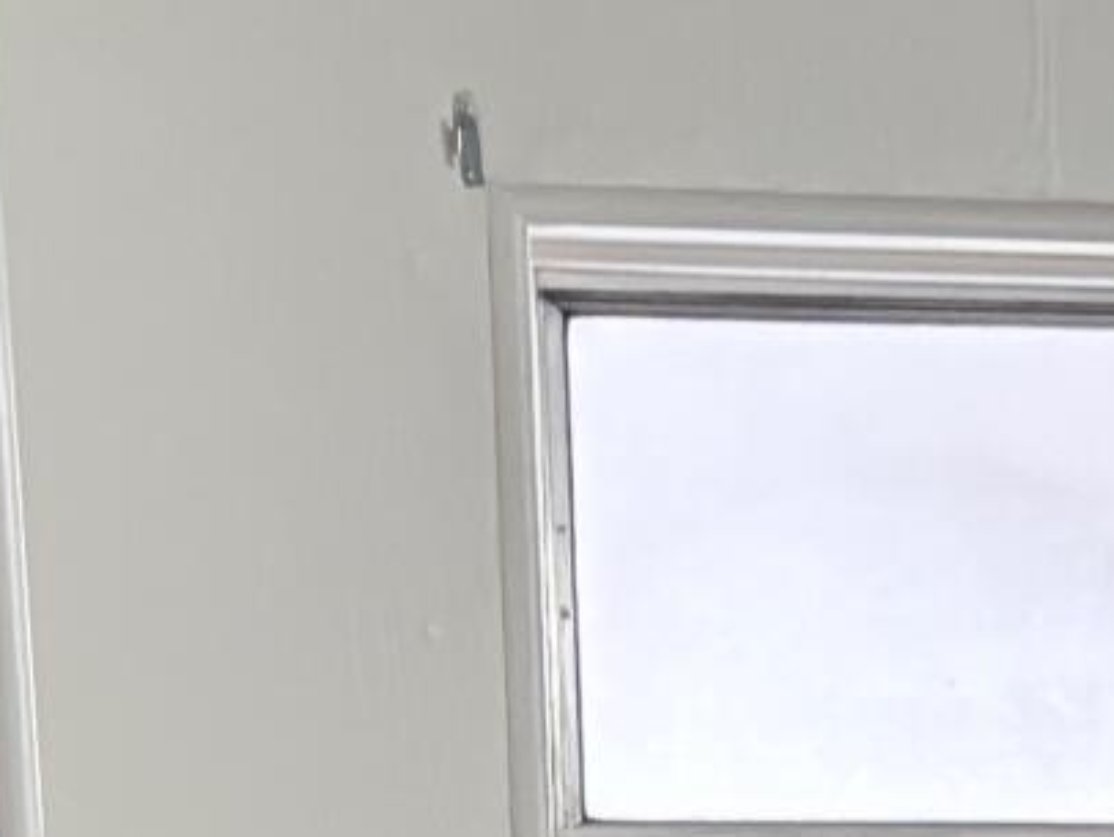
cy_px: 2862
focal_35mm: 192
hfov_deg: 10.1
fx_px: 6183
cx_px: 1317
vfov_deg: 6.7
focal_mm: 5.96
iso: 125
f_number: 1.6
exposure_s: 1/120
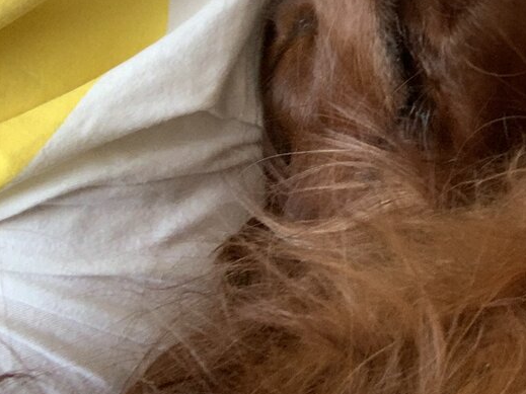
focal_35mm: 74
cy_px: -43
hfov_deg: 24.8
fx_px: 1124
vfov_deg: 19.1
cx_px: 555
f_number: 2.2
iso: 320
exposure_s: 1/43
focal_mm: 2.87
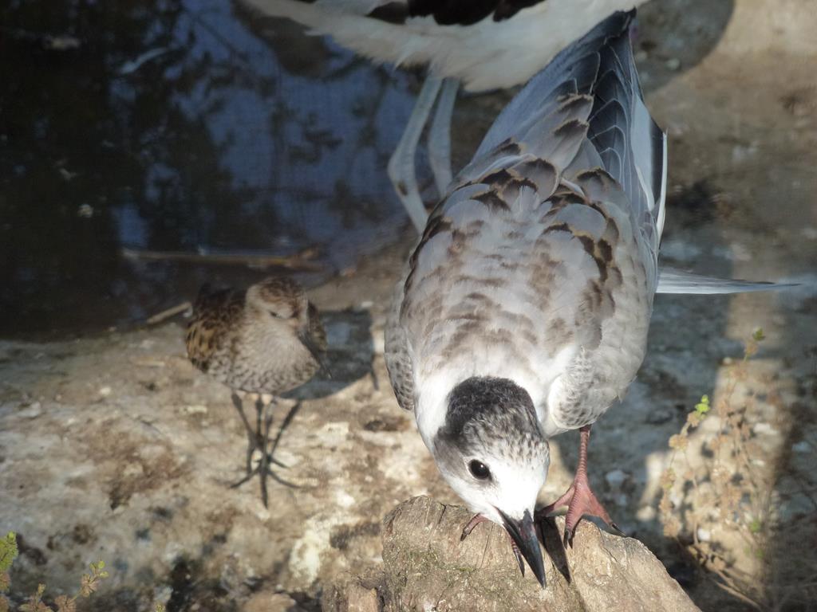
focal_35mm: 182
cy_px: 306
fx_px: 4296
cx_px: 408
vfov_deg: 8.2
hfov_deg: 10.9
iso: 200
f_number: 5.4
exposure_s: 1/400
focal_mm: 32.6
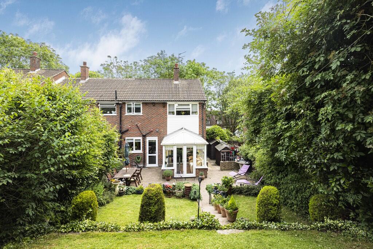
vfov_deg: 73.8
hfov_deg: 96.7
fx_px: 166
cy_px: 124
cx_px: 186
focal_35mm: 16
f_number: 8
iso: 200
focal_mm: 16
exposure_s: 1/250
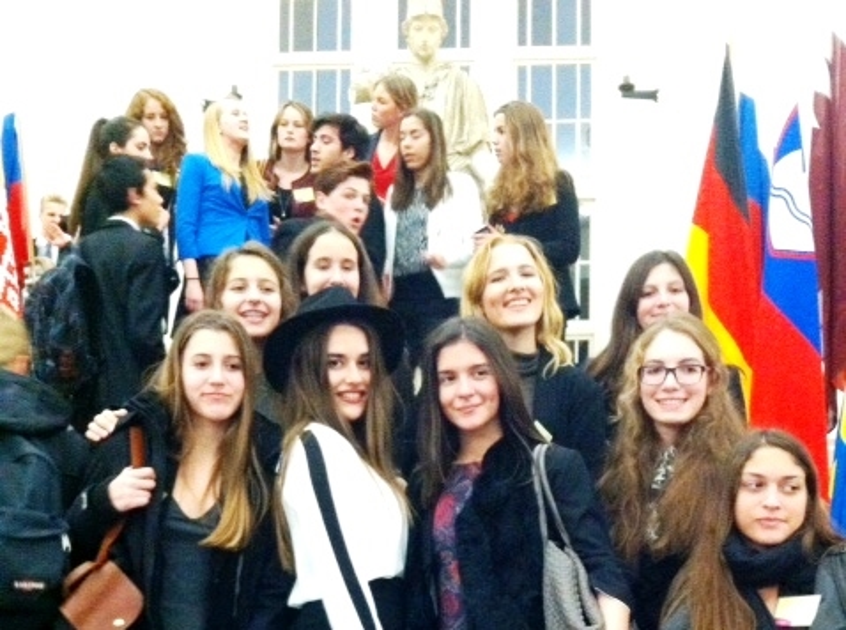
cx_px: 423
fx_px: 853
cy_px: 315
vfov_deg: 40.5
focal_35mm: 35
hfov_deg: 52.7
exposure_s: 1/15
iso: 1000
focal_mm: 3.85
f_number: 2.8
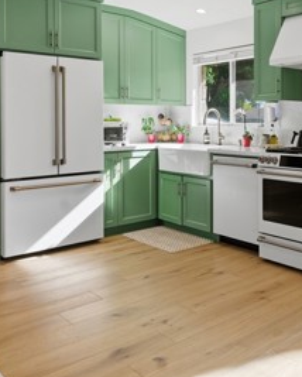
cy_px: 129
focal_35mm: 38
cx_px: 240
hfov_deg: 38.0
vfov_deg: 47.4
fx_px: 422
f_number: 8
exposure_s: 1/125
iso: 125
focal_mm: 16.8
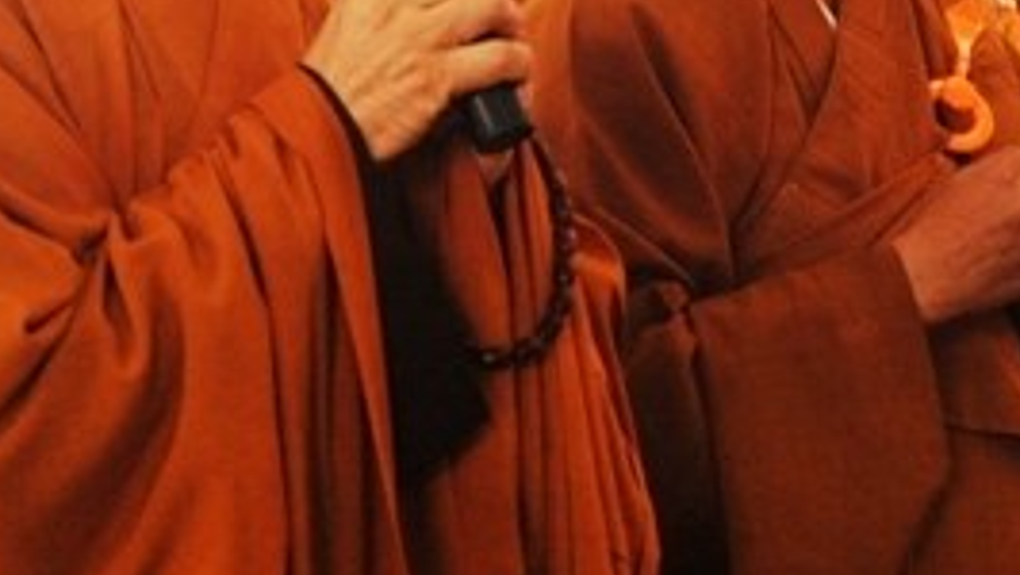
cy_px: 50
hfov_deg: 14.2
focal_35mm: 151
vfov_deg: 8.0
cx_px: 786
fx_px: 4086
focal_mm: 40
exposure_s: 1/50
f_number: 4.5
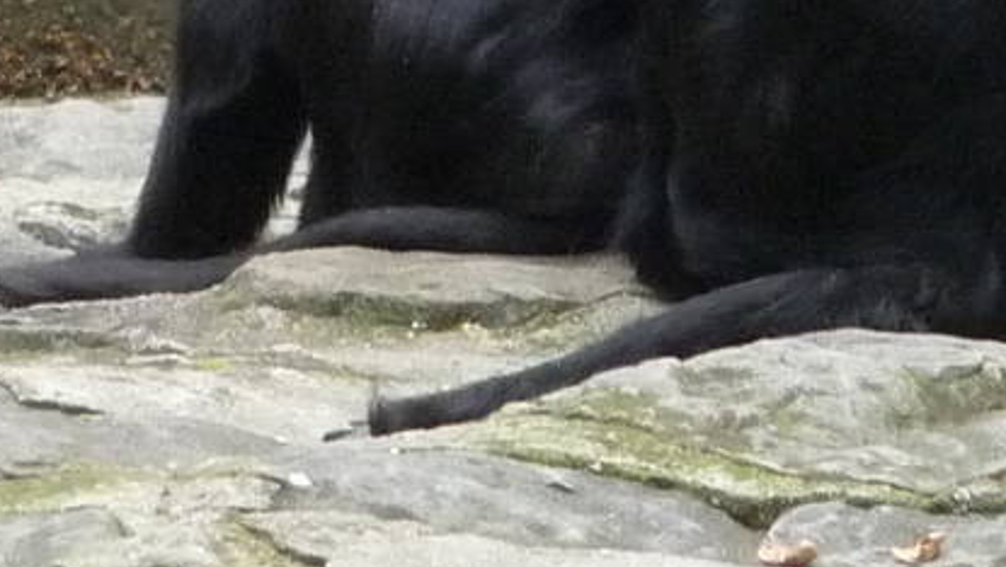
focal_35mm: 1322
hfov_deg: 1.6
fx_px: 35285
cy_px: -194
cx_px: 584
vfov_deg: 0.9
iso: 320
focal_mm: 47
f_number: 4.9
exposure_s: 1/125
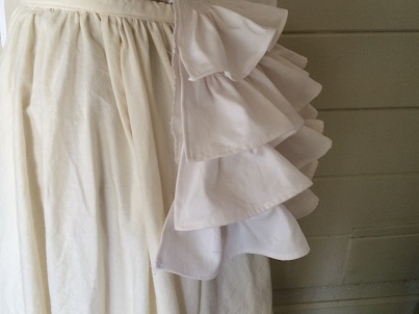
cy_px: 143
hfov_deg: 51.1
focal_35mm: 36
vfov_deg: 39.6
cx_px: 174
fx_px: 436
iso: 125
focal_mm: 4.15
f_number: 2.2
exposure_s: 1/30
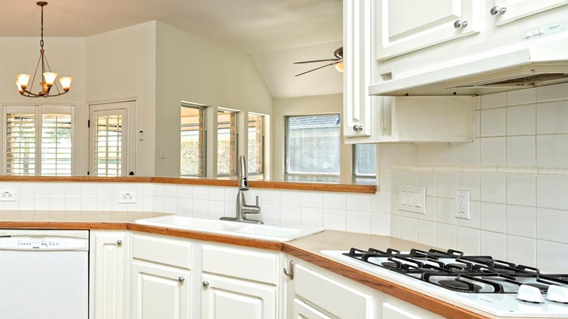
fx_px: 482
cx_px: 36
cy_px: 159
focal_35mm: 32
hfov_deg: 52.1
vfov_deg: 36.6
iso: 320
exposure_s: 1/80
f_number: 6.3
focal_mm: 15.5
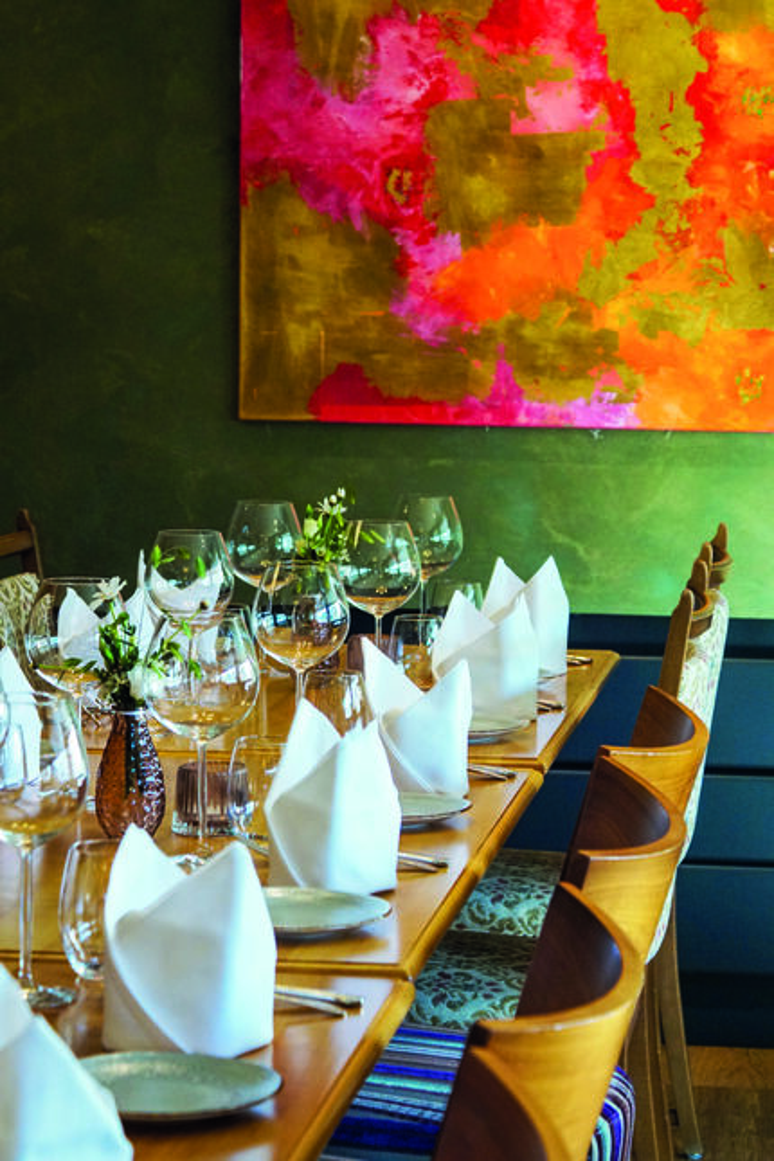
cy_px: 580
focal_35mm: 105
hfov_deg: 13.0
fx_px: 3386
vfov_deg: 19.5
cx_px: 387
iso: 1250
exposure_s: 1/160
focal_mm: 70
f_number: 5.6
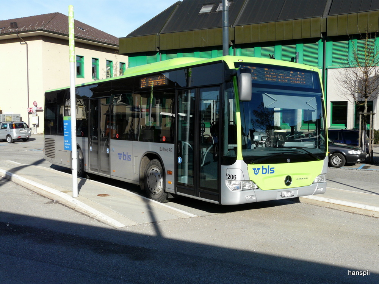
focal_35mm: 40
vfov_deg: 36.0
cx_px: 190
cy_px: 142
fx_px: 438
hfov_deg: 46.8
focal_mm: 6.5
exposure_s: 1/400
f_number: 5
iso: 100
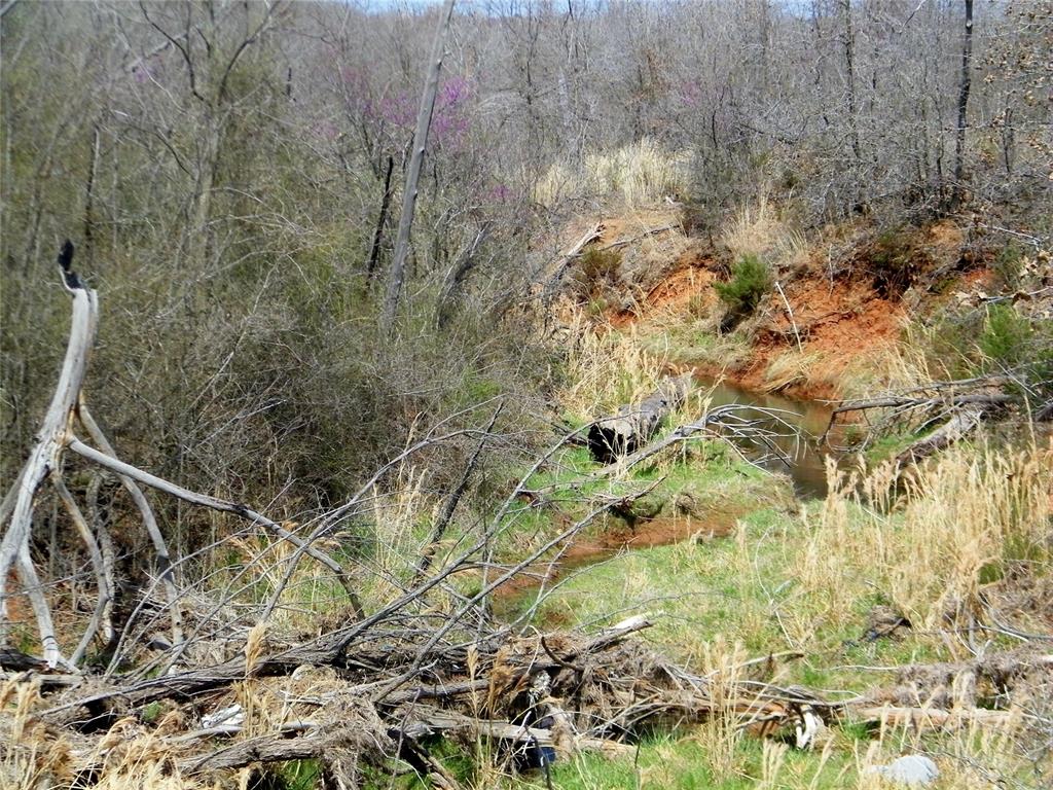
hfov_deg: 23.0
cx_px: 526
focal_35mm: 85
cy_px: 395
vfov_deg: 17.4
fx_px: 2586
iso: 100
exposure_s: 1/250
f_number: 9
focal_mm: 15.1
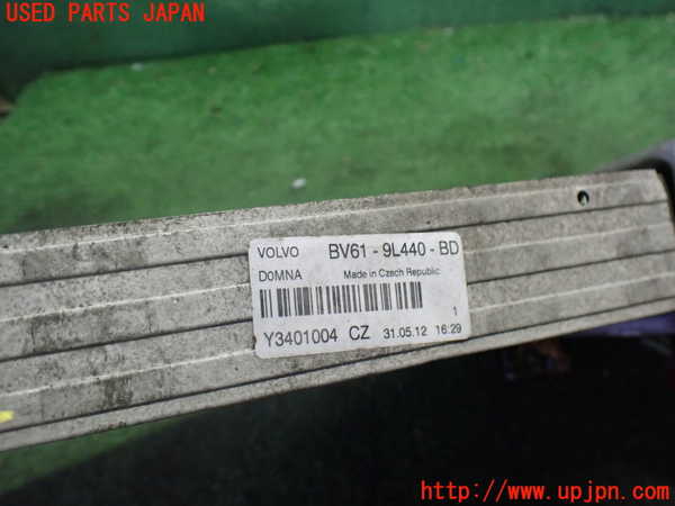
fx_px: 585
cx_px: 338
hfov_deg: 60.0
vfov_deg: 46.8
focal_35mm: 30
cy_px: 253
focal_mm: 5.4
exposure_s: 1/50
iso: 800
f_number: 2.3
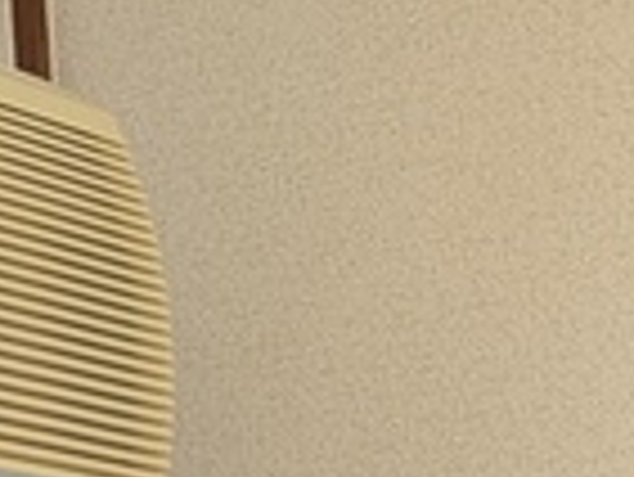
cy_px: 216
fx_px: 3116
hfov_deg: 10.6
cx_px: -679
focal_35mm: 170
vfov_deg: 8.7
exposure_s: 1/120
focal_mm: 5.43
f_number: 1.89
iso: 61
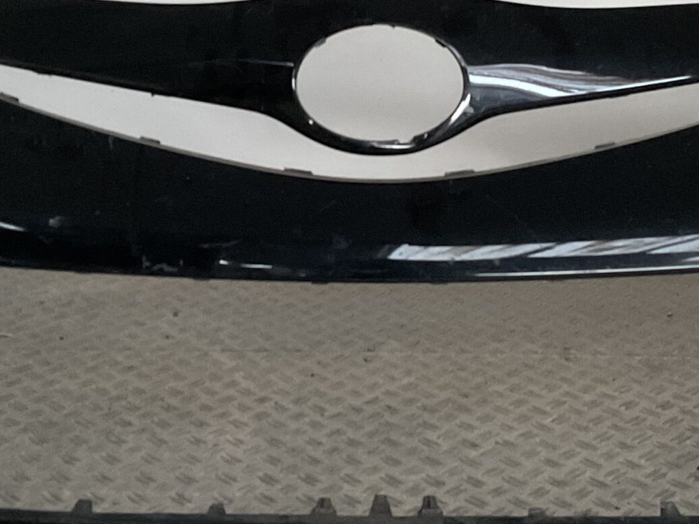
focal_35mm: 72
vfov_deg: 20.2
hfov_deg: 27.0
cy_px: 93
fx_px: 1454
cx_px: 384
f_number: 1.8
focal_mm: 3
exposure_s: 1/25
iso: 320
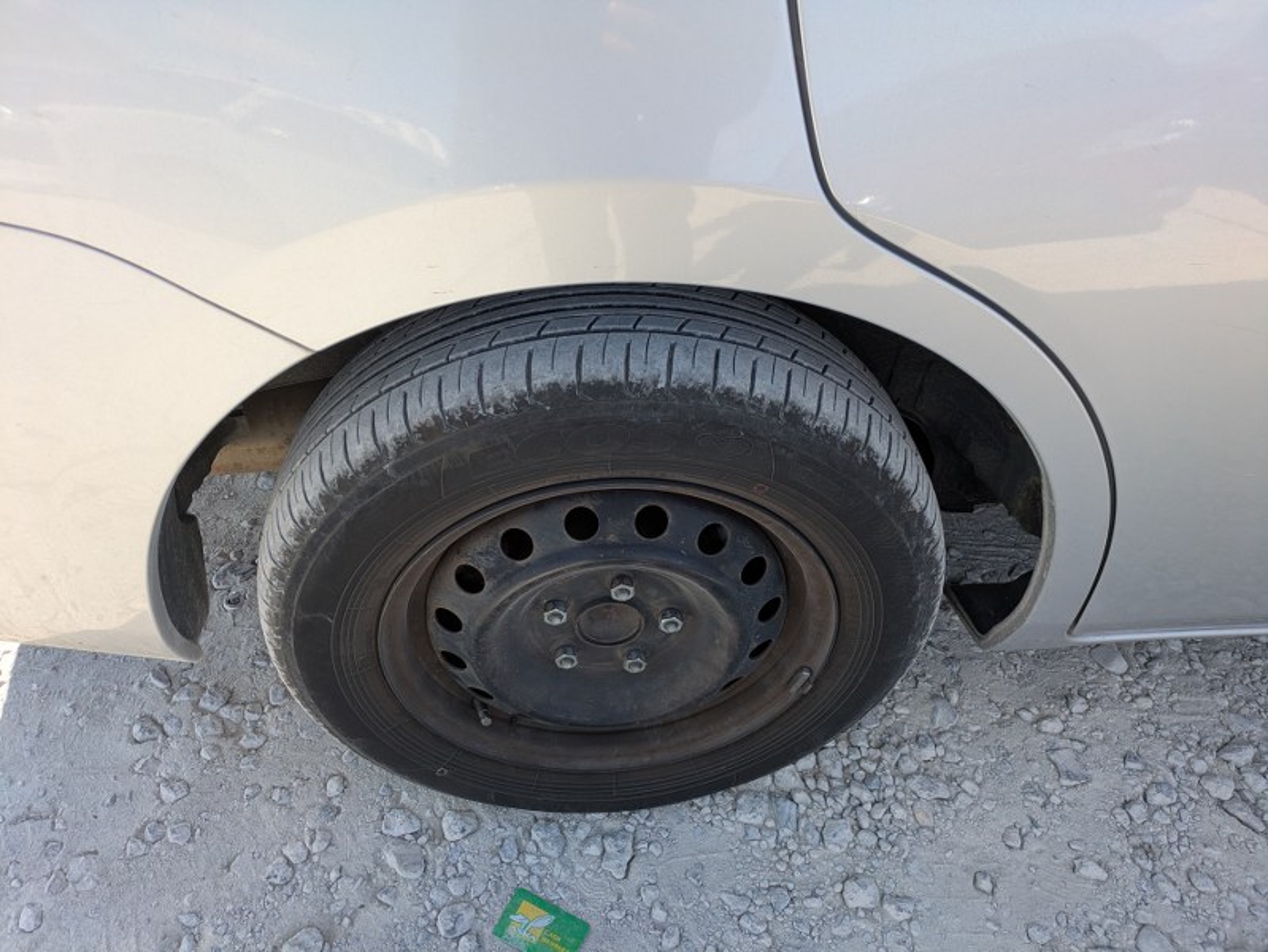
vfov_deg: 54.9
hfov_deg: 69.4
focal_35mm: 25
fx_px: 916
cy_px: 476
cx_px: 634
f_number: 1.89
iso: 48
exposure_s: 1/597
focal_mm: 5.43
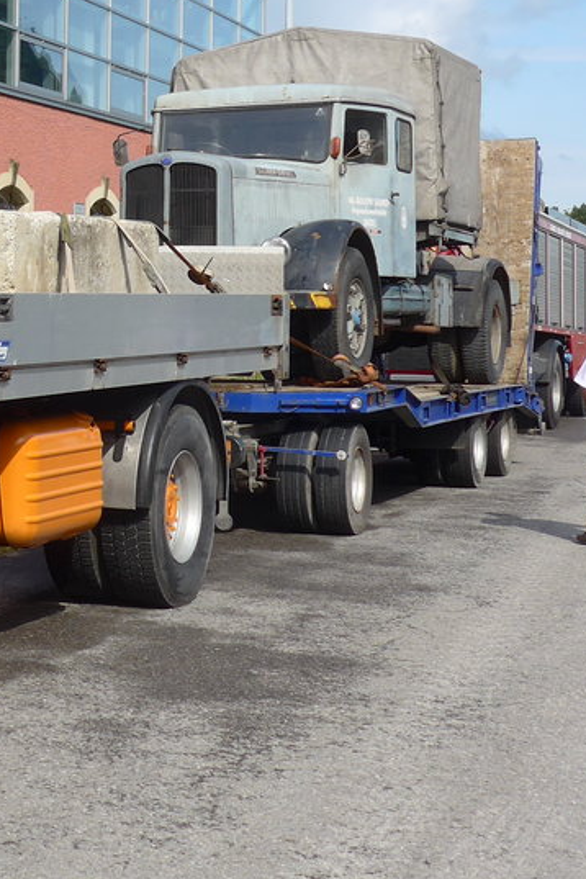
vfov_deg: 25.4
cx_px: -295
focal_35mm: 79
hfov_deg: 15.9
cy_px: 229
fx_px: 1929
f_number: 2.8
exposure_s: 1/1000
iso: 80
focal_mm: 7
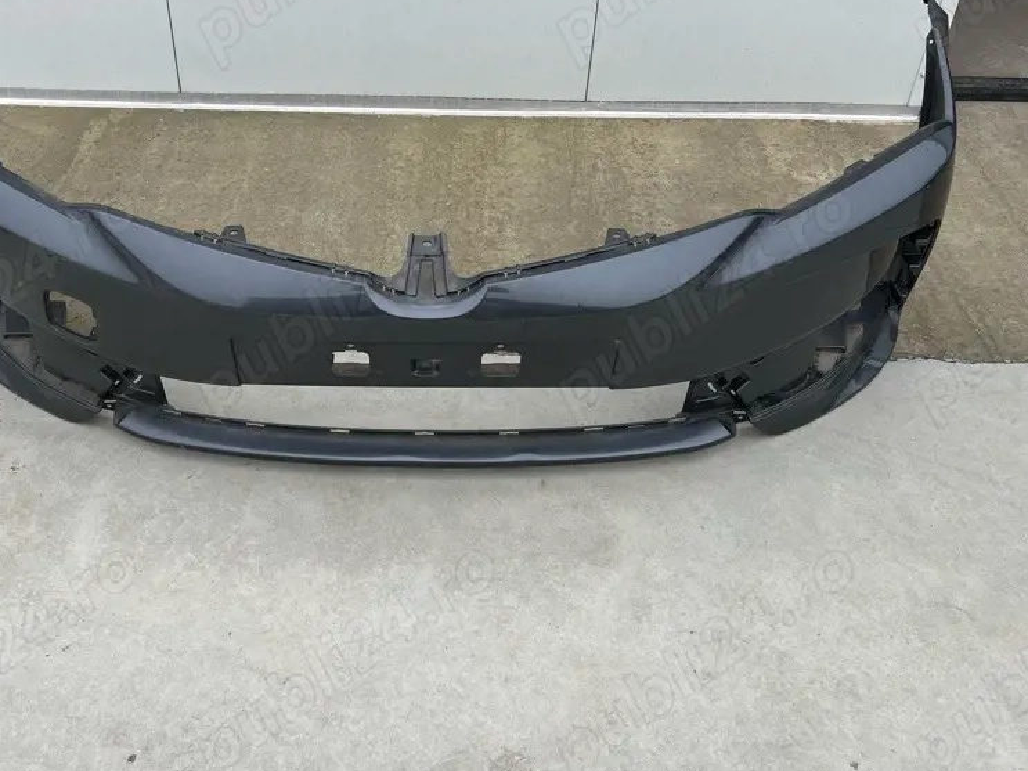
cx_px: 437
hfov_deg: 52.4
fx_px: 1039
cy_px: 311
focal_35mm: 35
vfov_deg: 40.5
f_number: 1.5
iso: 50
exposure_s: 1/957
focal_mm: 5.7
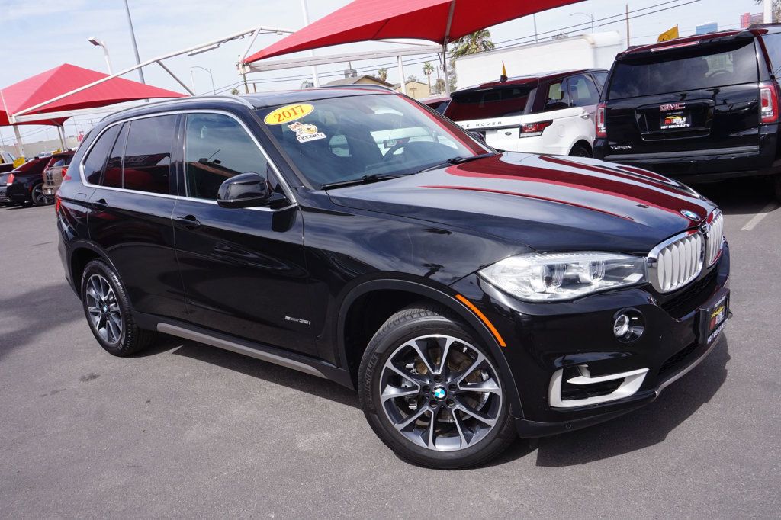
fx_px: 651
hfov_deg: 61.9
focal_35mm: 30
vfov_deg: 43.6
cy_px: 260
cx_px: 390
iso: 100
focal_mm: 20
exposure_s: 1/80
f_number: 13
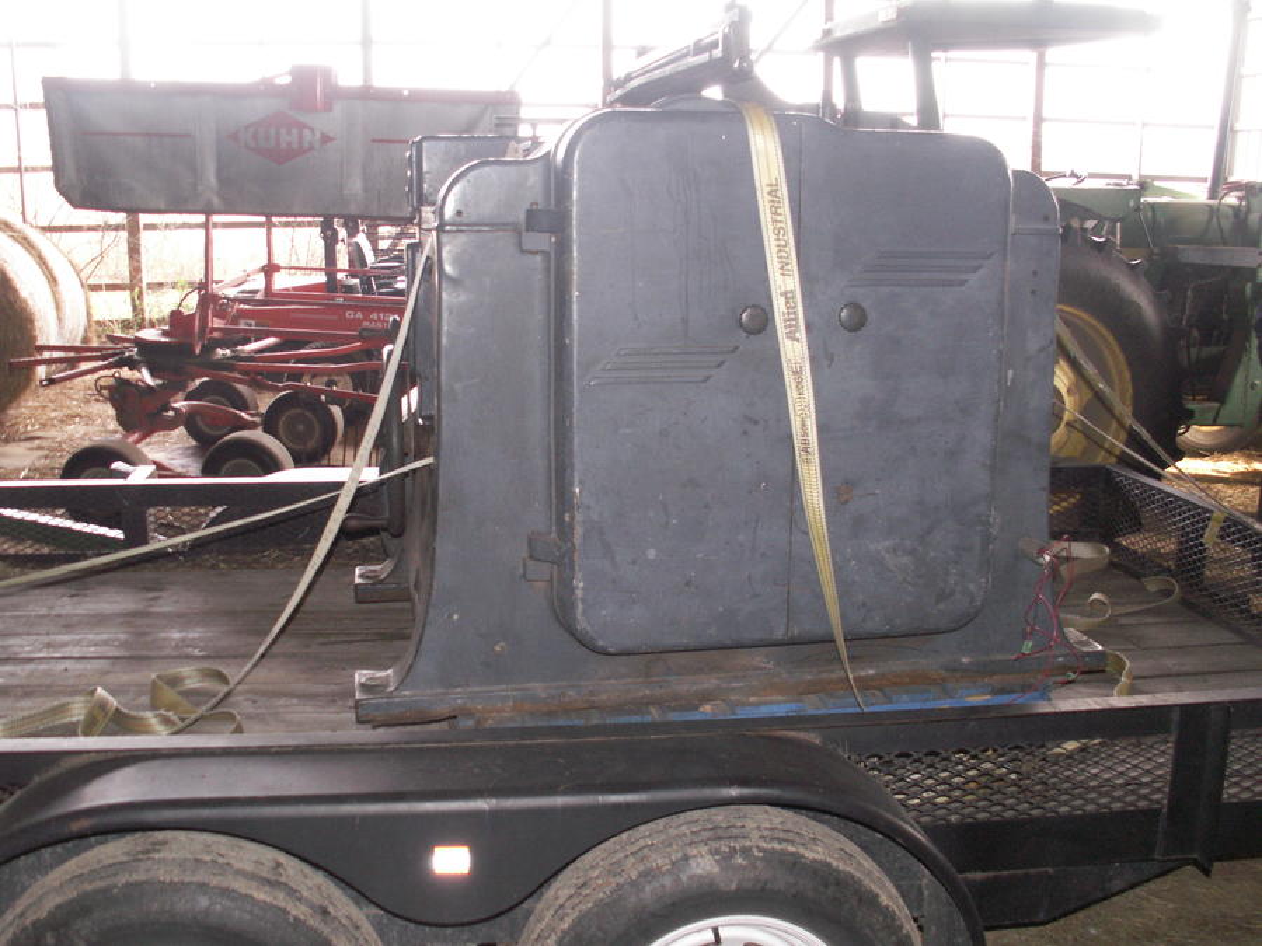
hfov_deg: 52.6
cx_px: 631
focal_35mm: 35
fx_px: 1276
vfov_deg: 40.7
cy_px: 473
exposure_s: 1/40
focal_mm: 5.86
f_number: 2.8
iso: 160
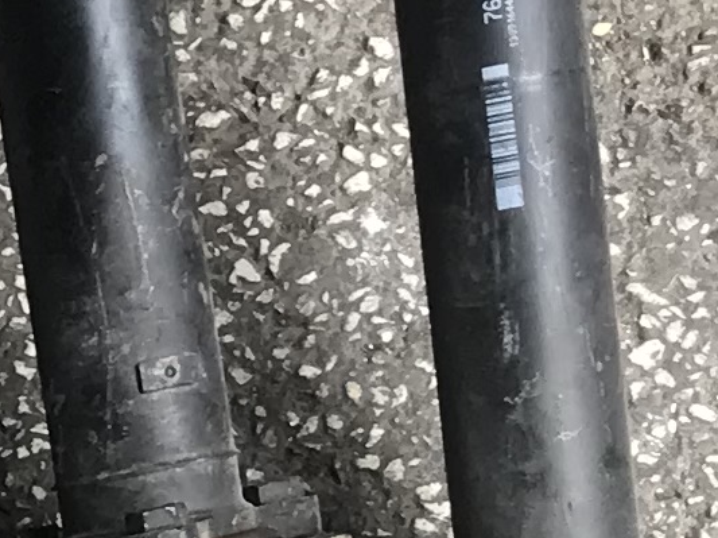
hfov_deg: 8.9
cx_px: -660
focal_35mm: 212
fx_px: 4394
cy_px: 1402
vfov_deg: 6.6
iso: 20
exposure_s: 1/100
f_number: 1.8
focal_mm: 3.99
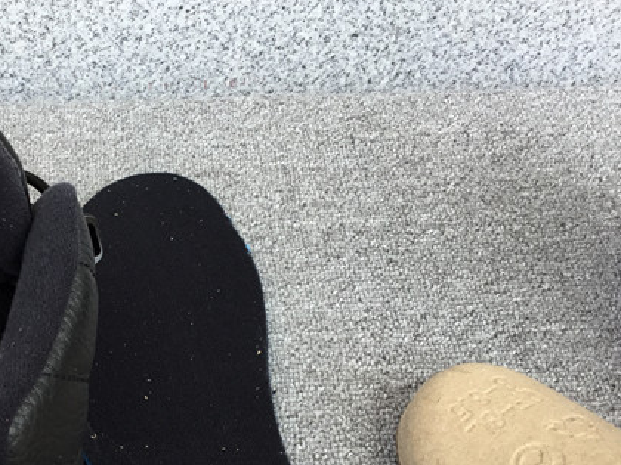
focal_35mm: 59
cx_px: 136
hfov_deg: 31.9
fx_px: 1058
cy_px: 378
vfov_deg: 24.4
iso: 25
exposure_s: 1/162
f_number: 2.4
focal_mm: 3.3
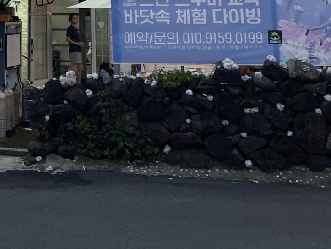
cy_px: -55
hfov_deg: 26.8
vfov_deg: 19.9
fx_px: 660
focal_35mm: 69
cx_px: 13
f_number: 1.6
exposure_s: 1/120
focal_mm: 4.2
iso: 50
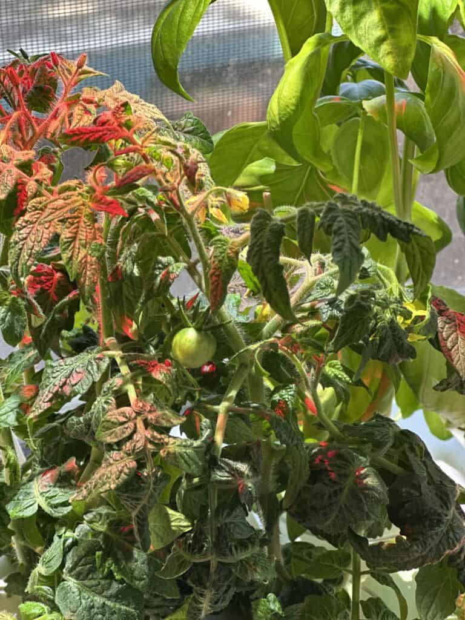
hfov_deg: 19.1
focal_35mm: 77
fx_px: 1379
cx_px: 232
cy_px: 310
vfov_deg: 25.3
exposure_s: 1/121
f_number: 2.8
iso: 200
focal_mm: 9
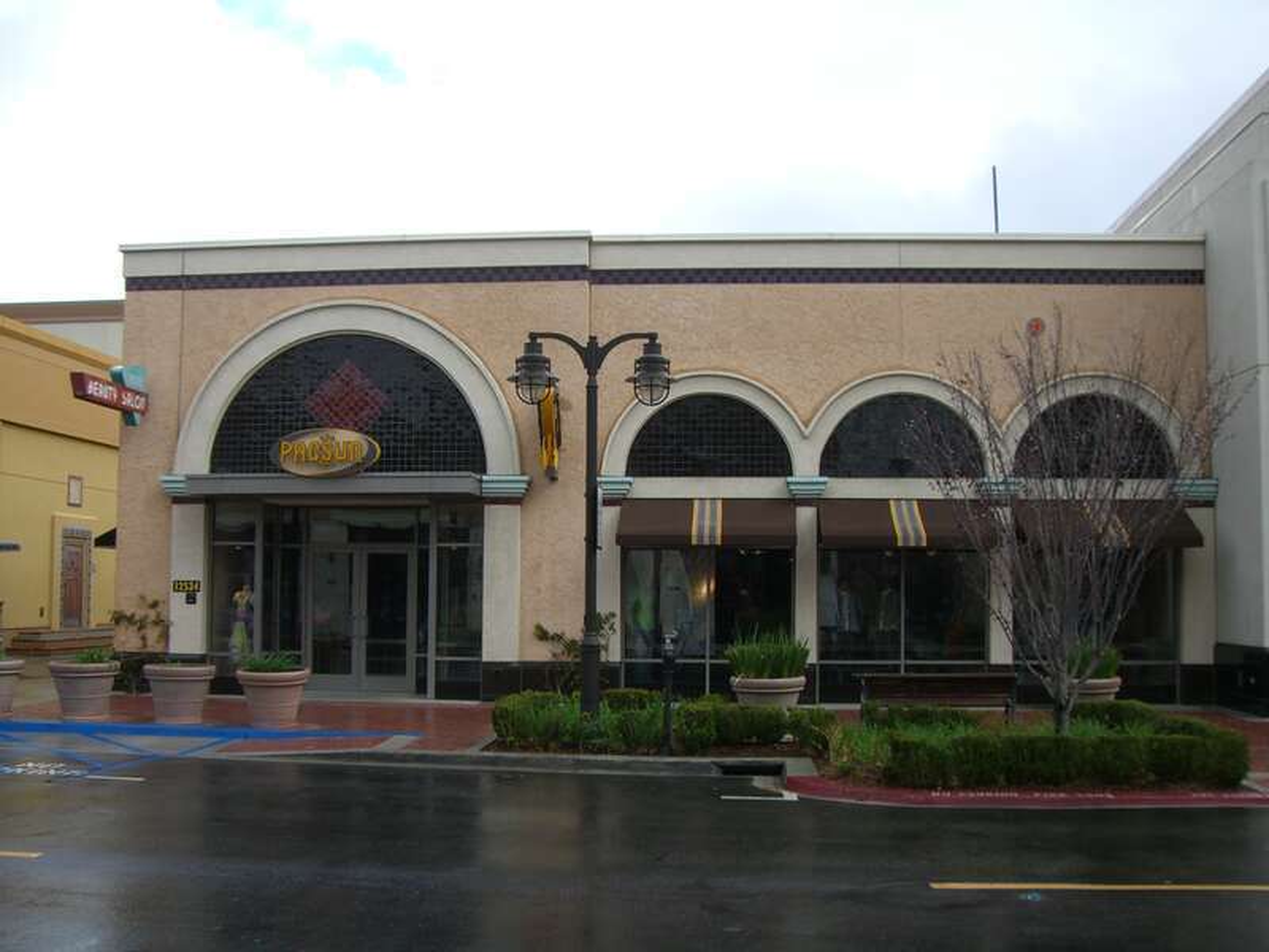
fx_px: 1393
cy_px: 476
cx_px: 634
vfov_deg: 37.7
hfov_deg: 49.0
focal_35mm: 38
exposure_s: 1/200
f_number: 4.3
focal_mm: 6.2
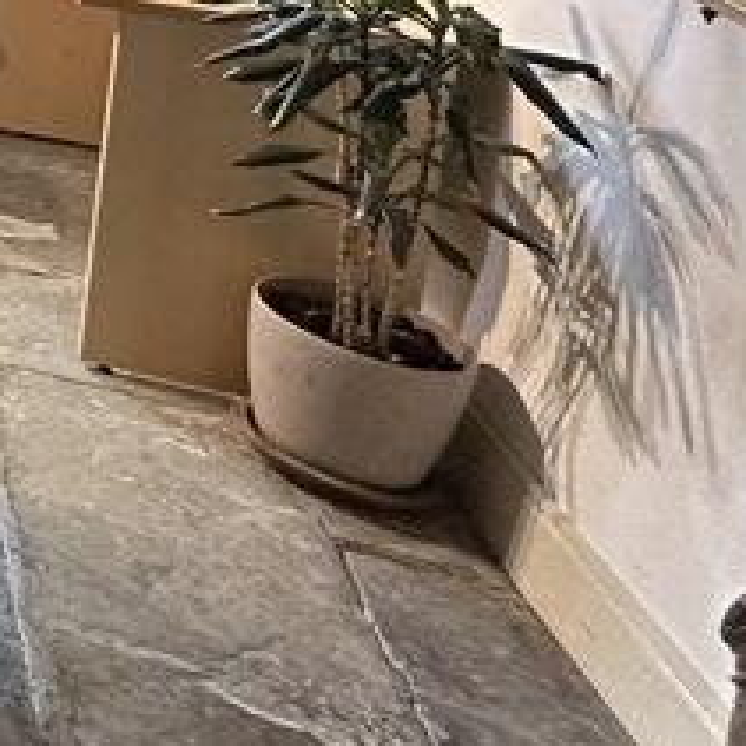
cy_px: -311
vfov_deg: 23.8
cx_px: -965
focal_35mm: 60
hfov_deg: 16.1
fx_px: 1463
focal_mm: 2.22
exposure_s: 1/100
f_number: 2.2
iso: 250
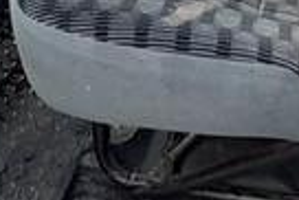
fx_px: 798
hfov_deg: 20.7
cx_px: 284
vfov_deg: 12.3
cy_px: -220
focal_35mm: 96
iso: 40
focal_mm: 2.22
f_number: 2.2
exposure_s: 1/102
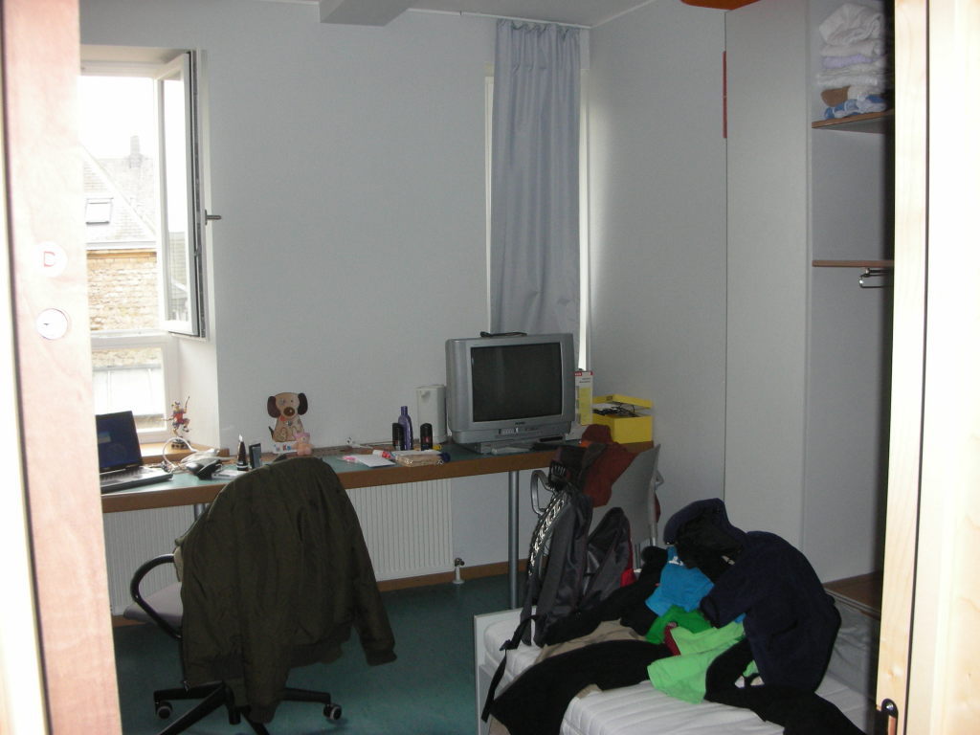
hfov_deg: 52.6
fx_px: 991
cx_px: 490
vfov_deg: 40.7
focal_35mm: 35
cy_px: 368
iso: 142
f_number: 3
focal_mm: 5.8
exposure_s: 1/60.1
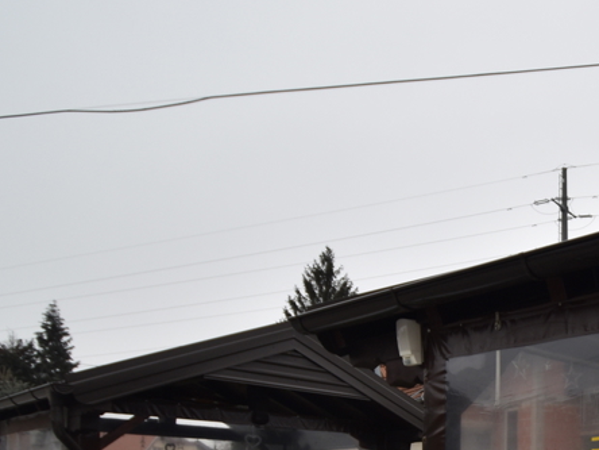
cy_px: 485
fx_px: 675
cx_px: 650
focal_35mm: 39
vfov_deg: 32.7
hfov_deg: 39.6
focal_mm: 10
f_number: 4.5
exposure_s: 1/50
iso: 100
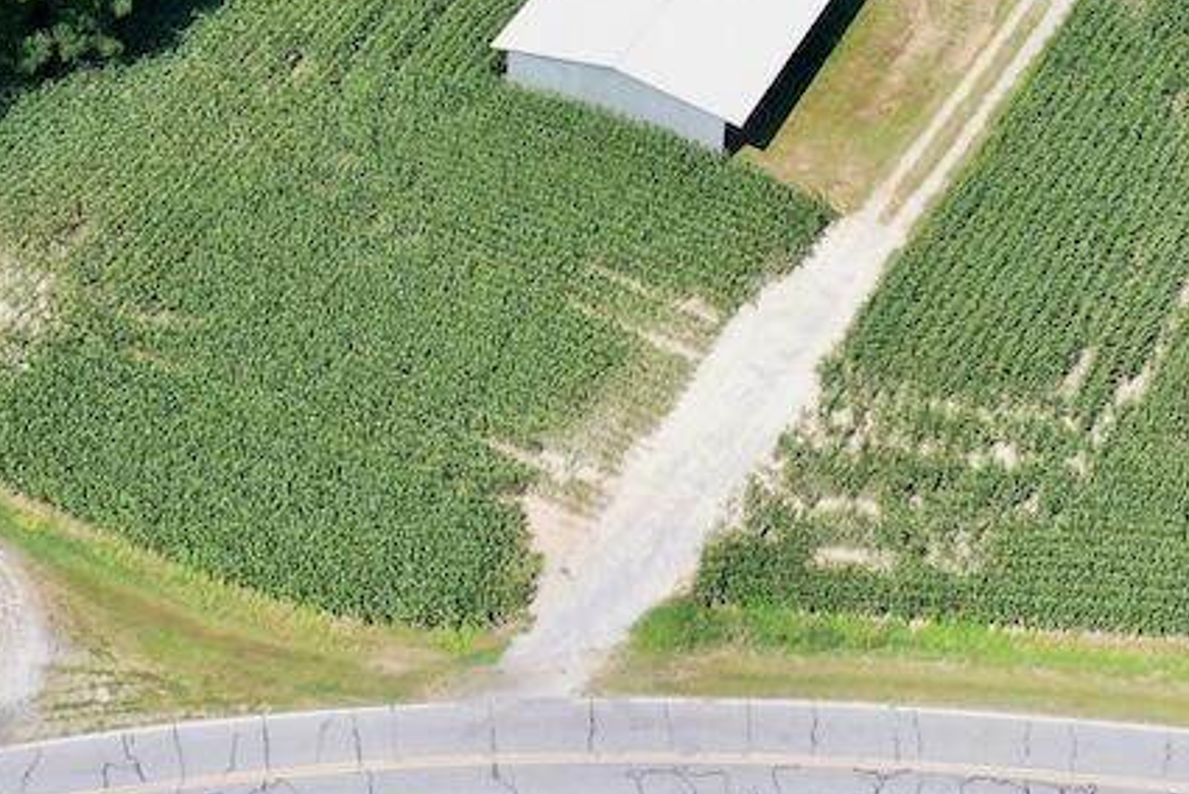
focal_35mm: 79
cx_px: 450
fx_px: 2611
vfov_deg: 16.3
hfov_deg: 25.6
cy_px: -266
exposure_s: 1/240
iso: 100
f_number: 5
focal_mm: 10.26
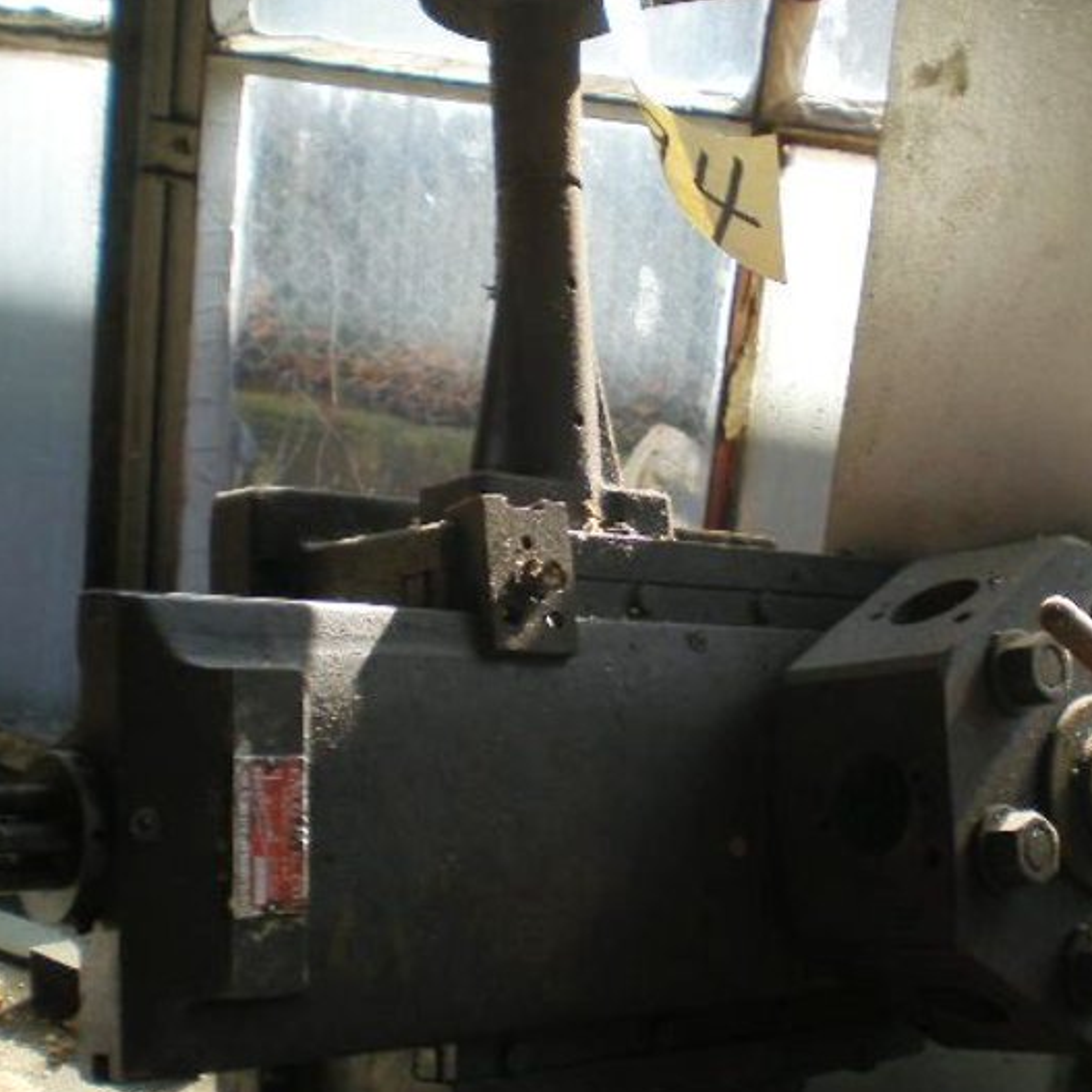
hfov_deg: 33.2
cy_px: 483
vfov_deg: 33.4
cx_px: 709
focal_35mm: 51
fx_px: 1820
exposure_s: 1/182
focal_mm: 6.3
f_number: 3.1
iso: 64
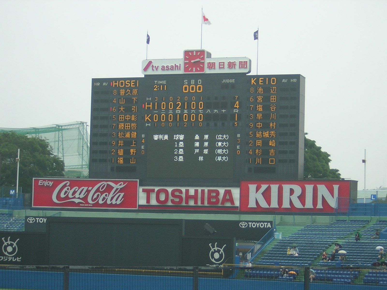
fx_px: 1207
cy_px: 145
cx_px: 194
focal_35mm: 108
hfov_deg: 18.2
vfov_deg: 13.7
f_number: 4.7
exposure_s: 1/38.3
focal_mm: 14.1
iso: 100
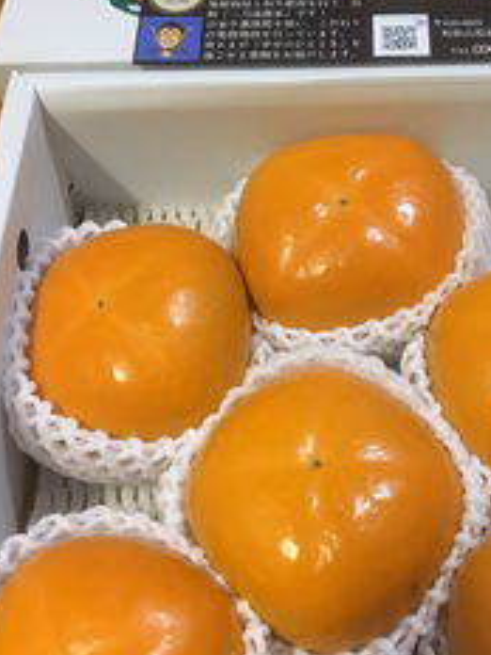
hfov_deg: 28.7
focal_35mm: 50
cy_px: 316
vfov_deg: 38.2
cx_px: 358
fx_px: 946
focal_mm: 4.15
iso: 200
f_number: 2.2
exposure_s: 1/20
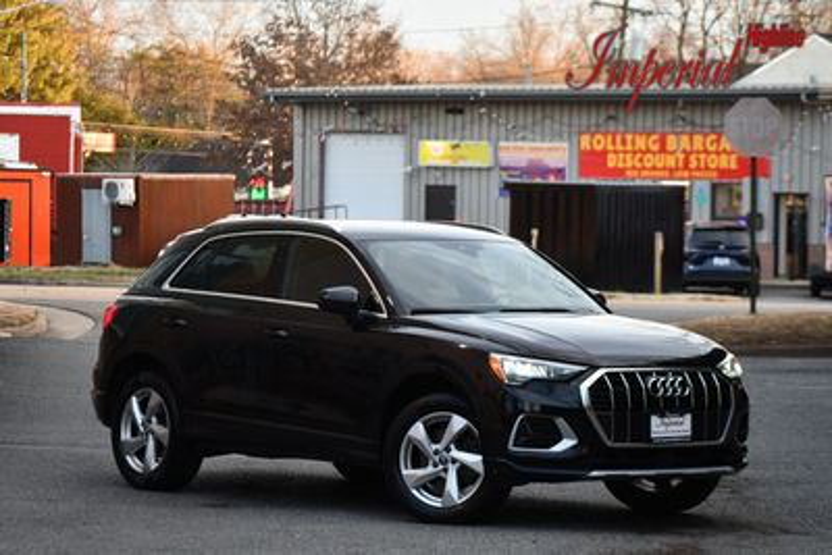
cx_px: 416
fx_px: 3283
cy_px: 278
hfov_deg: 14.4
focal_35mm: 142
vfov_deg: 9.7
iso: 640
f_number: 4.8
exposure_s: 1/250
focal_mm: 95
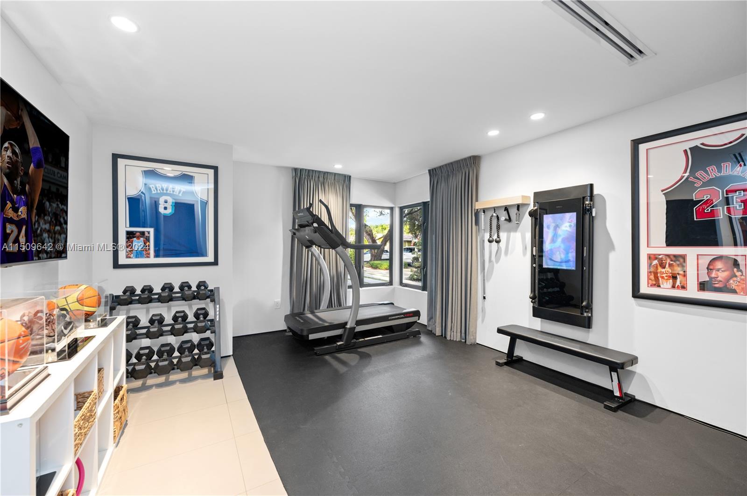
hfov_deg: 104.3
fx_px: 290
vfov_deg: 81.1
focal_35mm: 14
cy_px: 248
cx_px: 374
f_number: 5
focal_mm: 14
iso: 200
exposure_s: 1/6
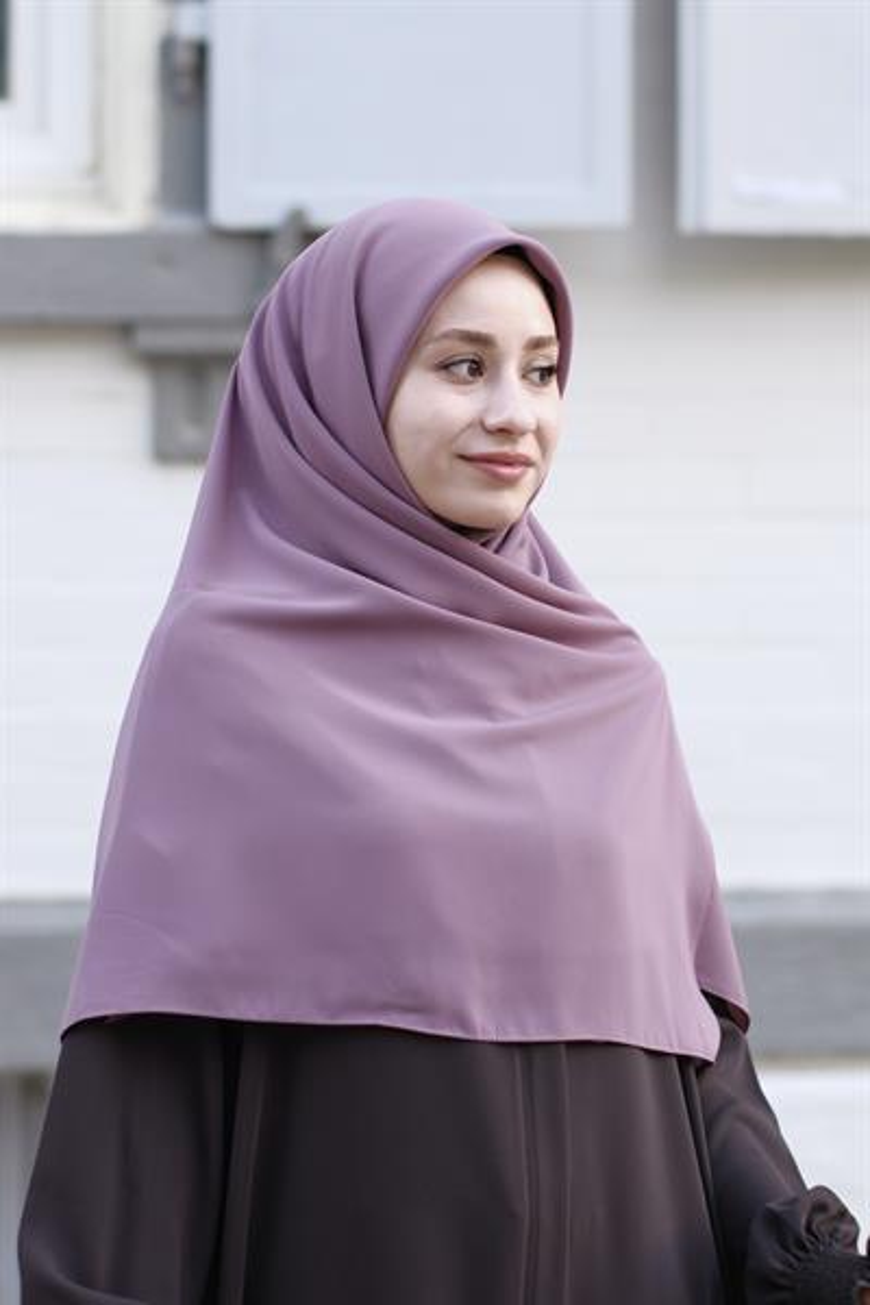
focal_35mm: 84
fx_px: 3045
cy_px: 652
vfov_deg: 24.2
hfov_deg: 16.3
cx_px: 435
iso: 125
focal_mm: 56
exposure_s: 1/125
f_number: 1.8
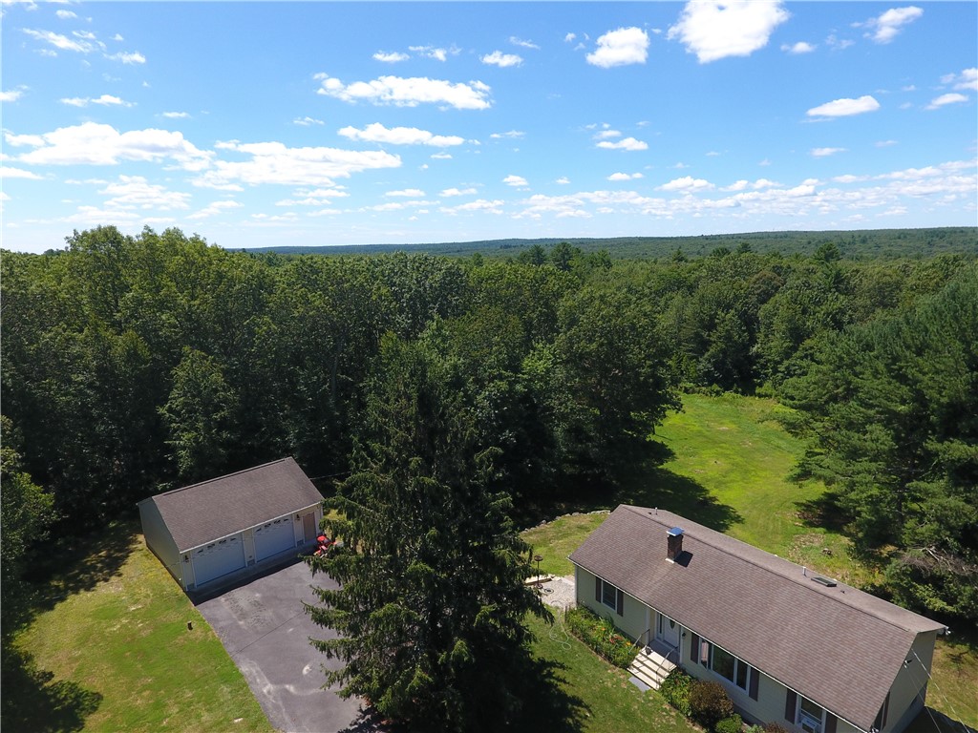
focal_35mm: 20
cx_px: 489
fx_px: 565
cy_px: 366
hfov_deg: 81.7
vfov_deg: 66.0
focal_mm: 3.61
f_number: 2.8
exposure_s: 1/657
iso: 100
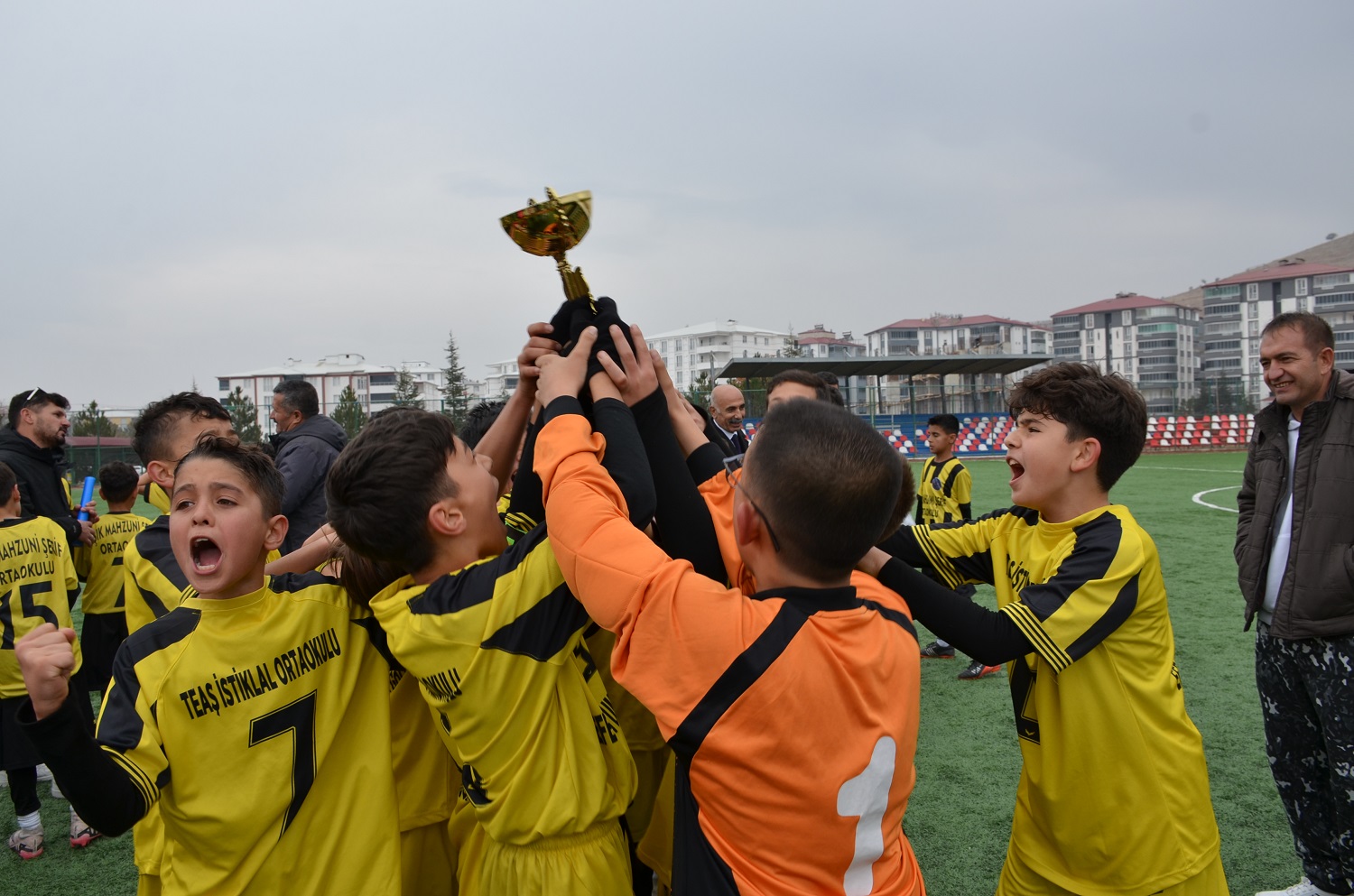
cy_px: 448
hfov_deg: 67.5
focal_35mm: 27
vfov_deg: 47.7
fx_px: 1013
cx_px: 677
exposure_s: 1/200
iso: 200
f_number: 7.1
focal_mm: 18
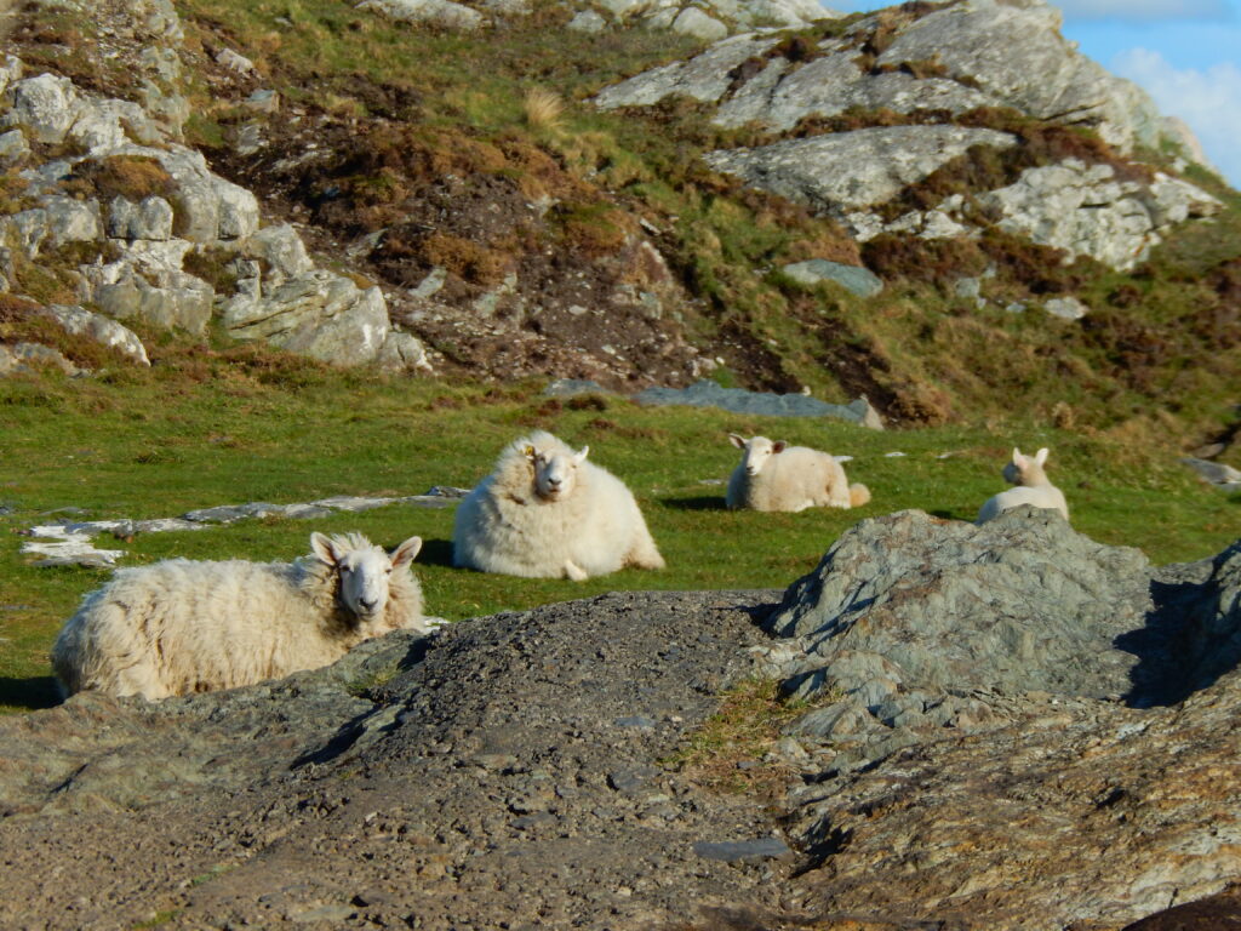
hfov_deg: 16.8
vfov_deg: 12.7
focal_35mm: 117
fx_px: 4195
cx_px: 620
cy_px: 466
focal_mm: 21
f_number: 5.5
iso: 125
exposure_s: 1/800
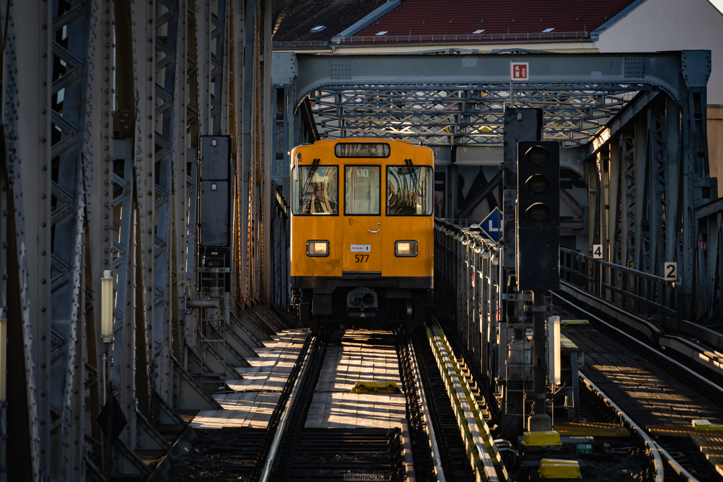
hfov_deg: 10.2
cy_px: 241
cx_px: 362
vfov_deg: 6.8
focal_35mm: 202
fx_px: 4067
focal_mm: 135
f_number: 6.3
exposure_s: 1/500
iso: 320
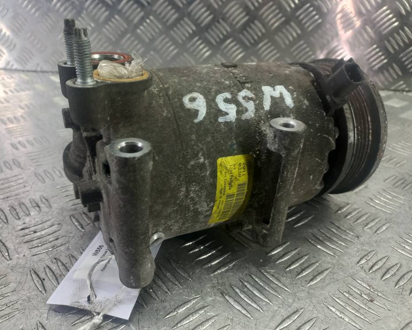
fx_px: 329
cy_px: 168
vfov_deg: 53.2
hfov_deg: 64.0
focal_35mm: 27
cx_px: 192
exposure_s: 1/50
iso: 80
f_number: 1.8
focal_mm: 4.6
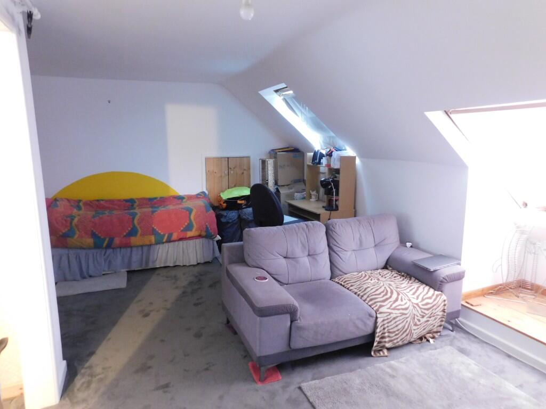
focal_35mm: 23
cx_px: 273
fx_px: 363
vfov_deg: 58.9
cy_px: 204
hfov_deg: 73.9
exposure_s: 1/8
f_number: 3
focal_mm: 4
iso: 640
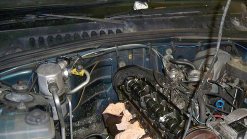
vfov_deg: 23.3
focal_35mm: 51
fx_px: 334
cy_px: 101
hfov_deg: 40.3
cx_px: 154
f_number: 3.1
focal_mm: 7.9
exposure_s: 1/30
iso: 200
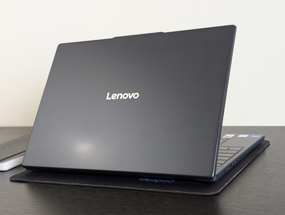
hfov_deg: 37.4
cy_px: 111
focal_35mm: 51
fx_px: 421
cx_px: 146
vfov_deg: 28.6
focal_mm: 6.9
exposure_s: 1/24
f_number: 1.68
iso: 45
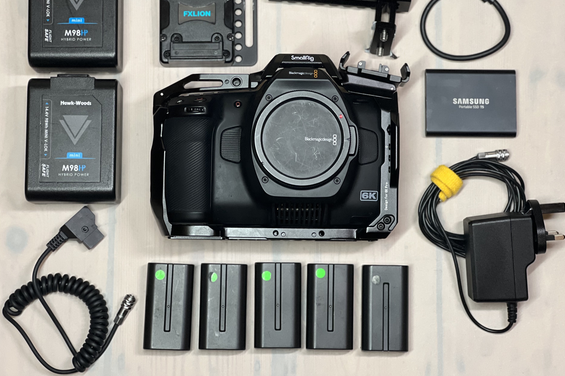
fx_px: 1350
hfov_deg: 23.6
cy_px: 152
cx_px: 285
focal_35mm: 86
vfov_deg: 15.9
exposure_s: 1/33
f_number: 2.8
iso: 250
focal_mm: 9
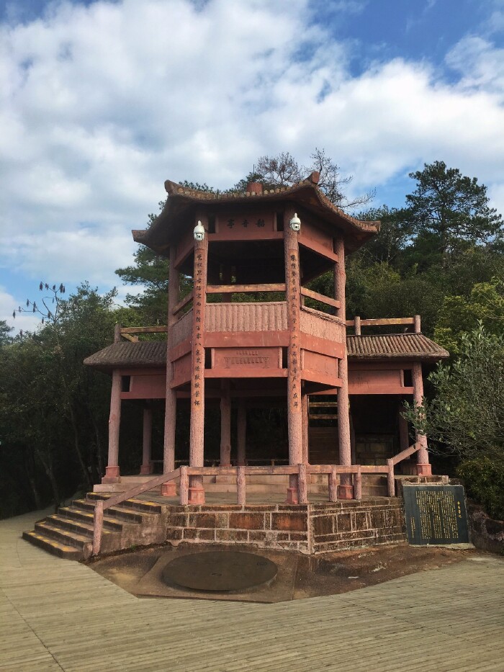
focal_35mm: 29
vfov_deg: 61.7
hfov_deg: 48.2
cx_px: 252
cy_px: 336
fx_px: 563
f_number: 2.2
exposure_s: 1/1115
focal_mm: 4.15
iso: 25
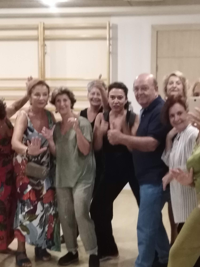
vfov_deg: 41.2
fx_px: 355
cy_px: 153
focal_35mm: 46
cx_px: 115
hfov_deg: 31.4
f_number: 2.2
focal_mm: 3.83
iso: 1246
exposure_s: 1/15
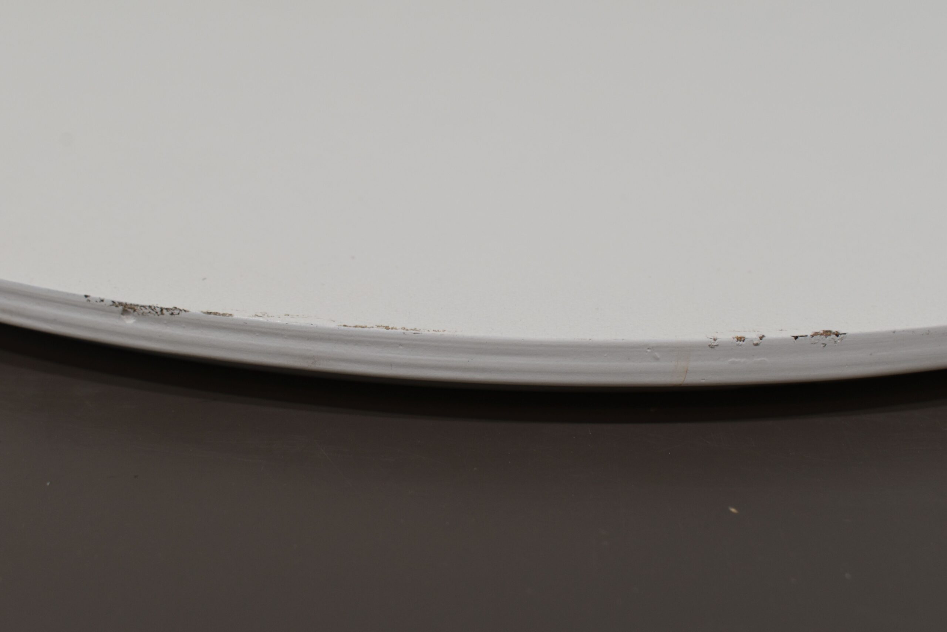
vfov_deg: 25.8
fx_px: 1381
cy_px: 316
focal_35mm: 52
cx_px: 474
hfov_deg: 37.8
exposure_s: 1/60
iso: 360
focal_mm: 35
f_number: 8
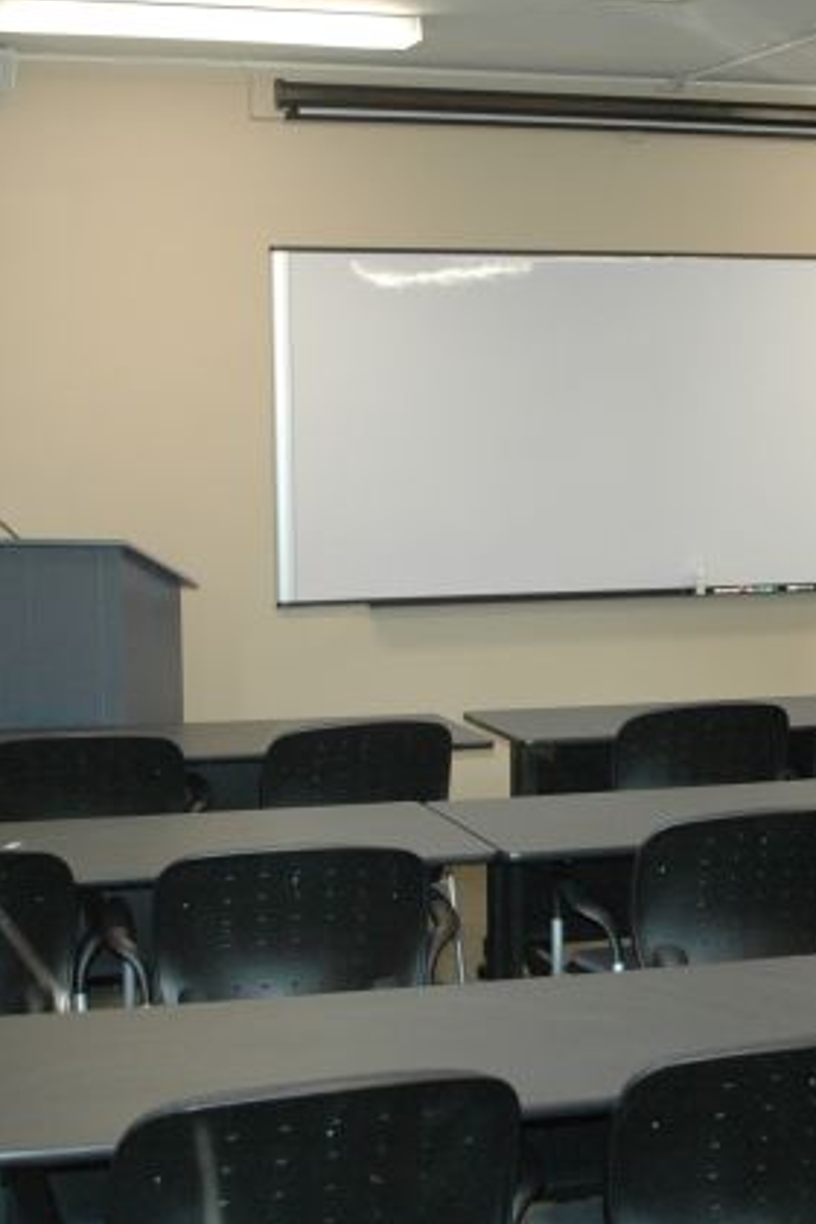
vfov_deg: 31.4
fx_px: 2176
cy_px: 615
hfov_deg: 21.1
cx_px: 557
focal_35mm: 64
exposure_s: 1/60
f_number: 4.5
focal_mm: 28
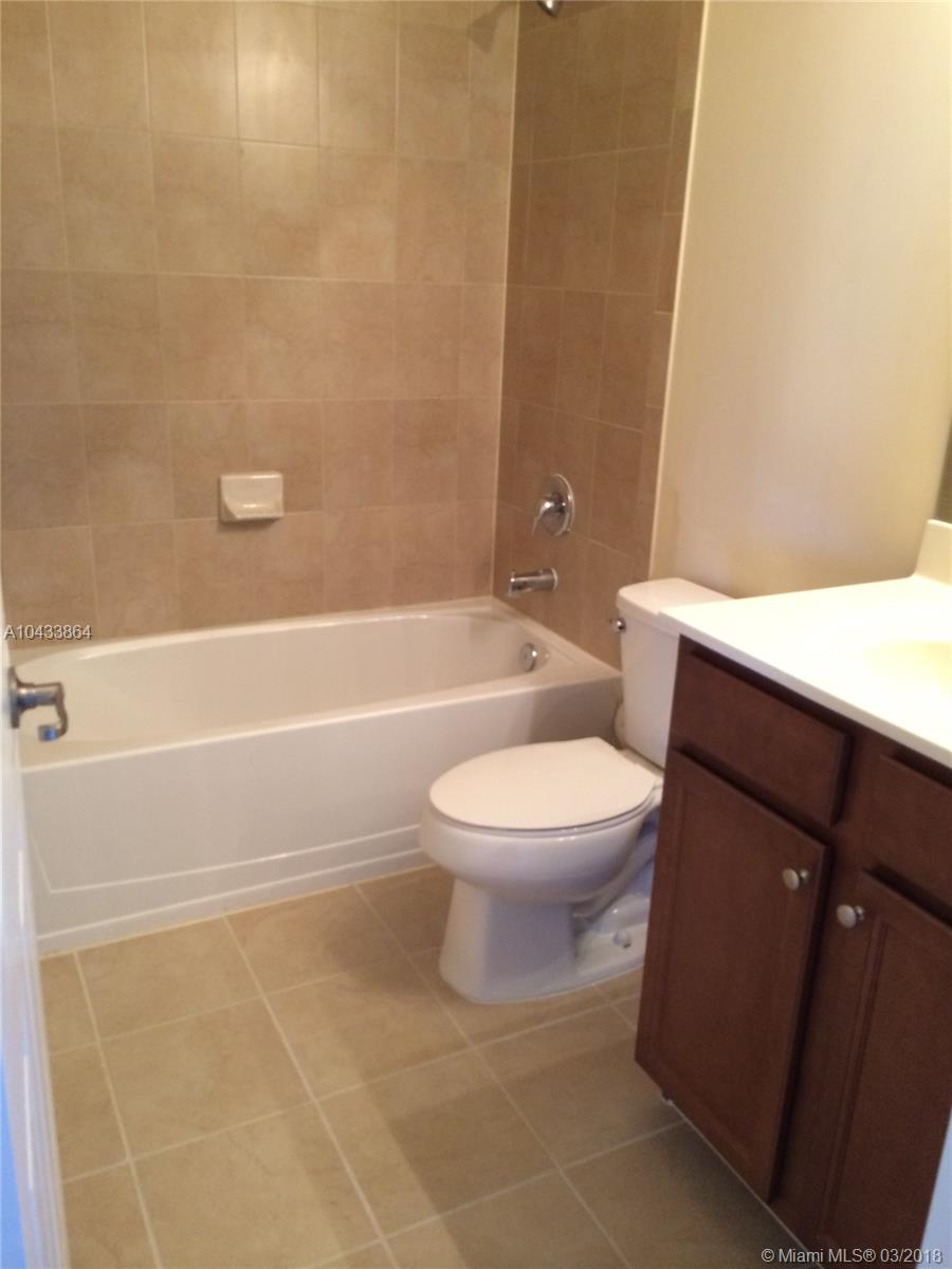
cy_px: 634
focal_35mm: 30
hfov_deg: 46.8
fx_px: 1100
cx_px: 476
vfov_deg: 60.0
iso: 200
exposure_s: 1/30
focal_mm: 4.12
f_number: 2.2
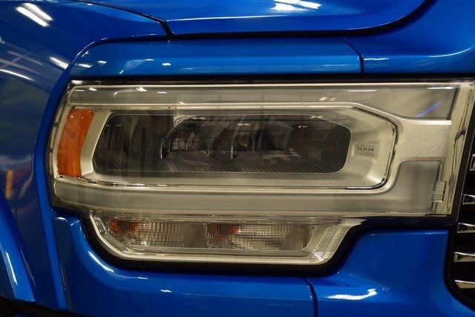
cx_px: 238
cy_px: 158
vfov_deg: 13.0
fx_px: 1386
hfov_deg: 19.5
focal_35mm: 105
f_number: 7.1
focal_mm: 70
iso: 560
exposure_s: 1/30
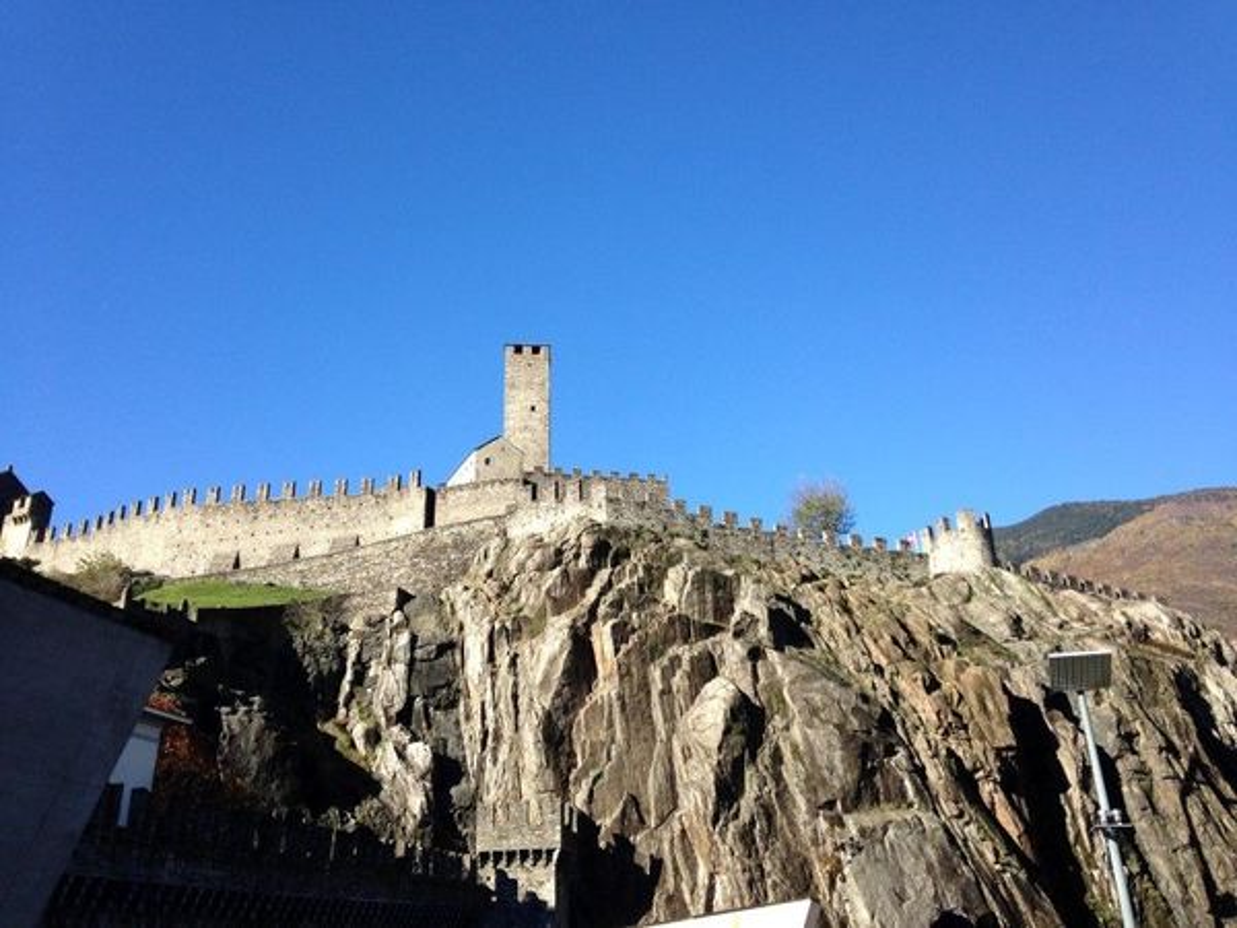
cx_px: 618
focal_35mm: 33
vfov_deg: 42.9
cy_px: 464
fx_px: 1179
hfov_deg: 55.4
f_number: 2.4
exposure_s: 1/786
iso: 50
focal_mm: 4.12
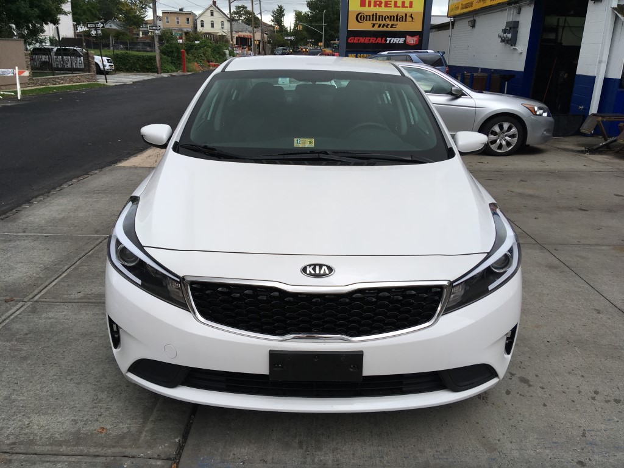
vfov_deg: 48.2
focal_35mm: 29
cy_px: 234
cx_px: 312
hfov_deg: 61.7
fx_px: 523
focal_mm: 4.15
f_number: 2.2
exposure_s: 1/174
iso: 25
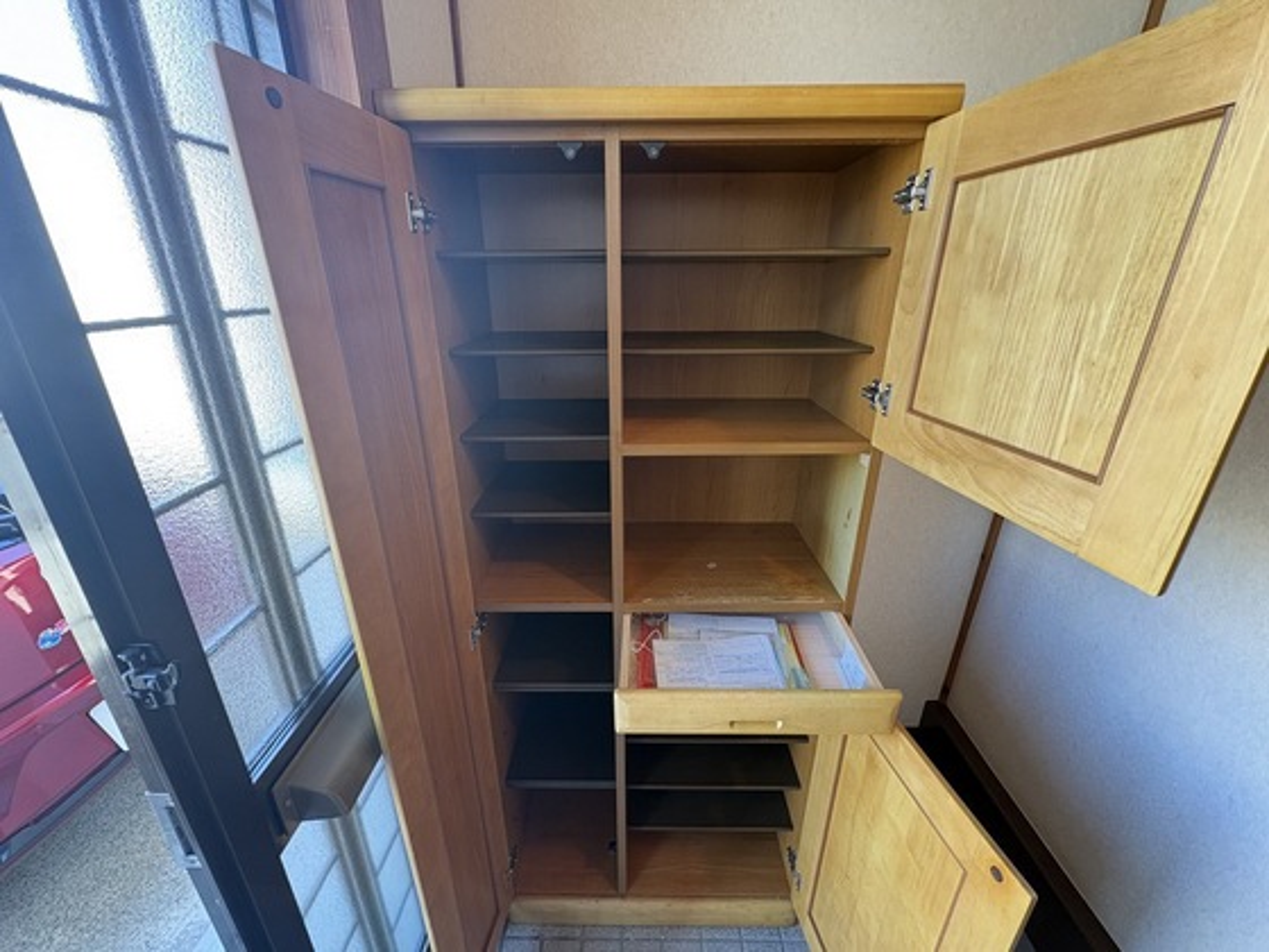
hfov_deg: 102.1
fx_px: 513
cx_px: 634
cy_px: 476
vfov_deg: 85.7
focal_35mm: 14
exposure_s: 1/60
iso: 320
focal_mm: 2.22
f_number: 2.2
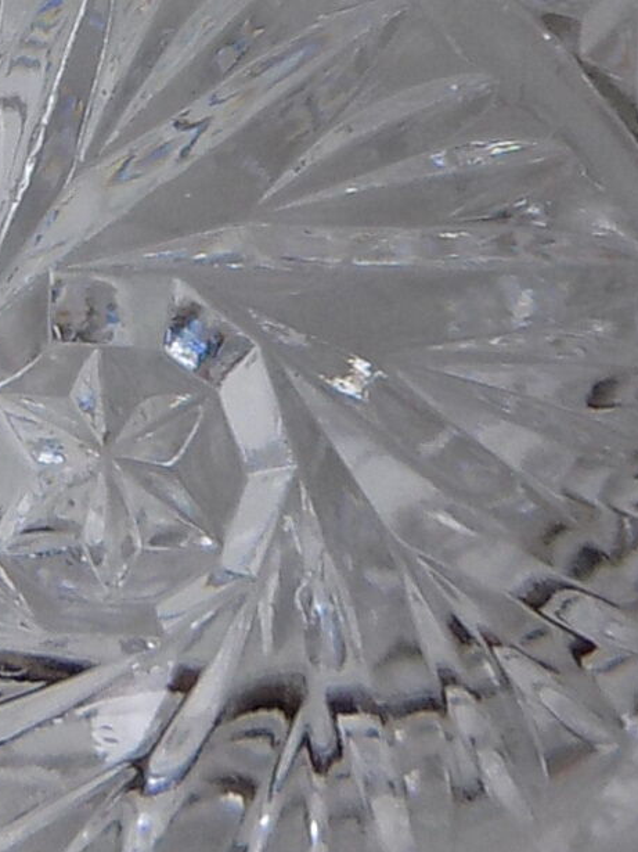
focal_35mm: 85
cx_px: 73
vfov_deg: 20.4
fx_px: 2090
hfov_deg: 17.1
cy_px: -355
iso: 125
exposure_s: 1/30
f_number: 3.1
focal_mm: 4
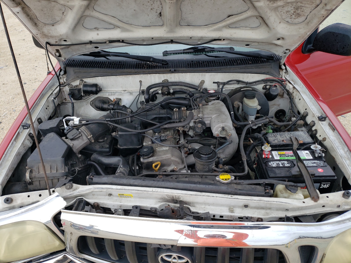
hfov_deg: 67.3
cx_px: 176
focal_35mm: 26
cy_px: 132
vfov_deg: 53.1
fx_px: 264
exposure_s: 1/217
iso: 50
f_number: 1.5
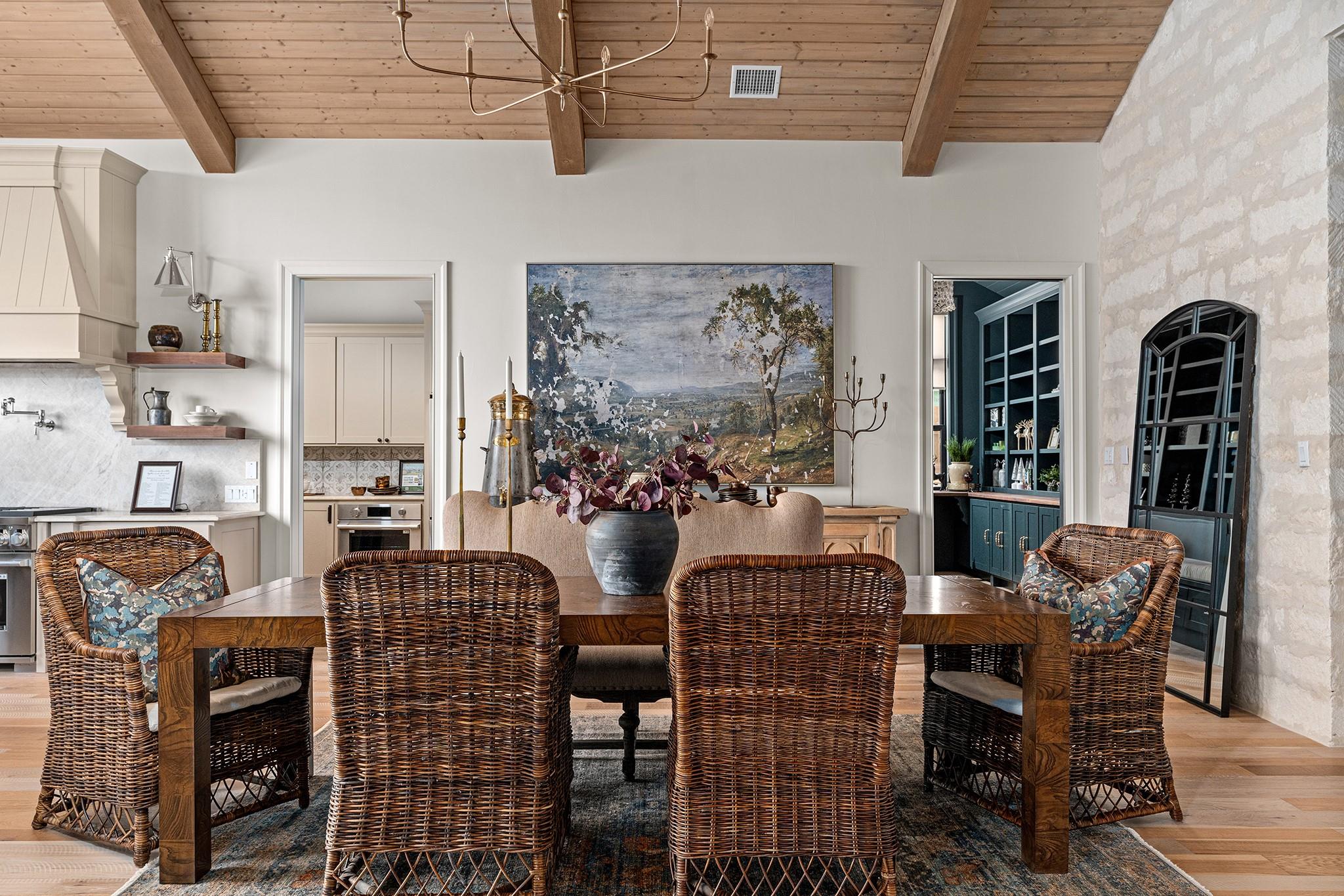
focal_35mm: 25
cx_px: 672
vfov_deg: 51.3
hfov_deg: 71.5
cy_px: 448
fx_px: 933
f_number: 8
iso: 400
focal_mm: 25
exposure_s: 1
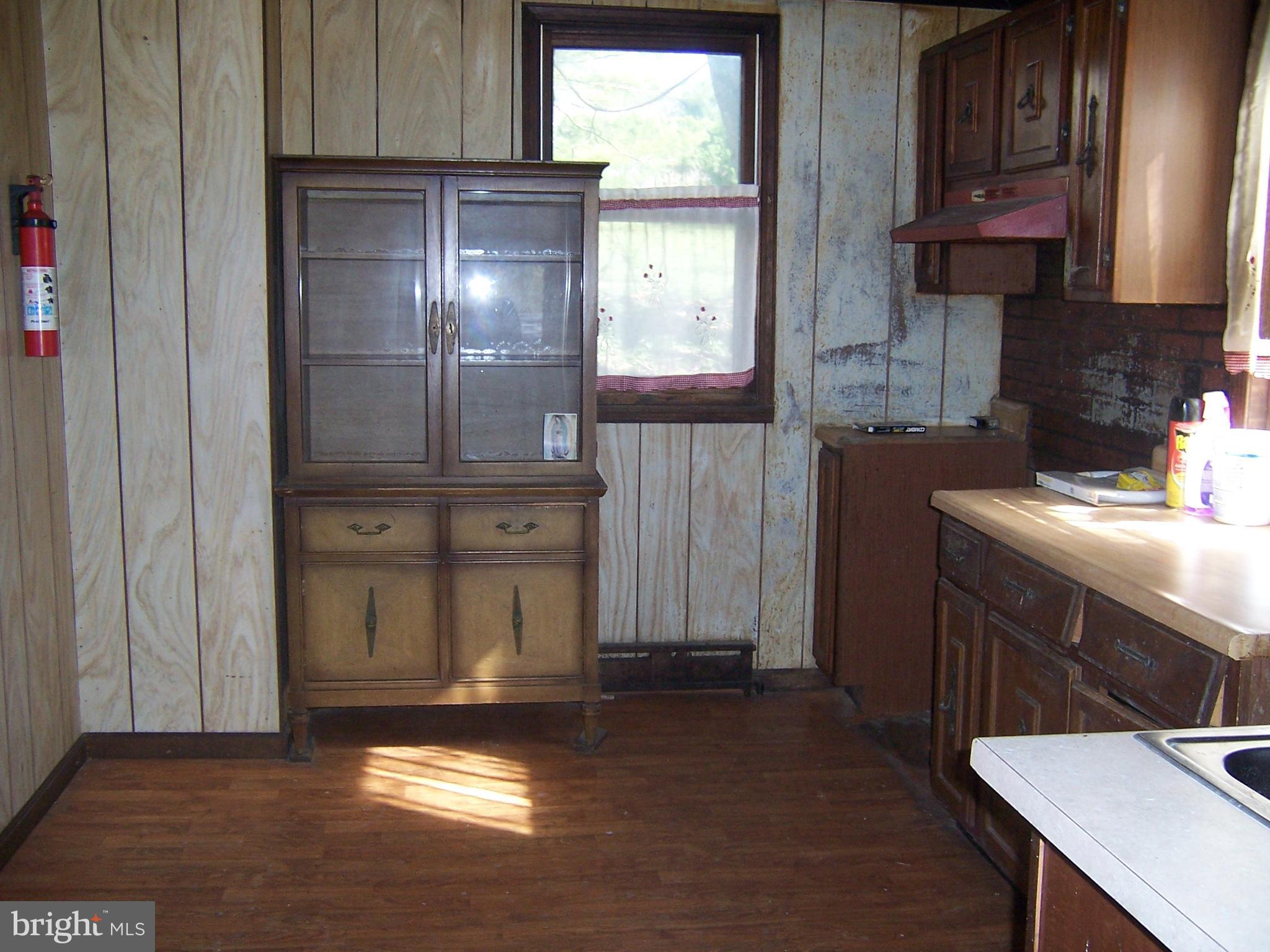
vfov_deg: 42.9
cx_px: 635
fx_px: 1211
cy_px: 476
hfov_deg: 55.4
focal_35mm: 33
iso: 140
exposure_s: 1/60
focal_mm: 5.5
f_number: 2.8
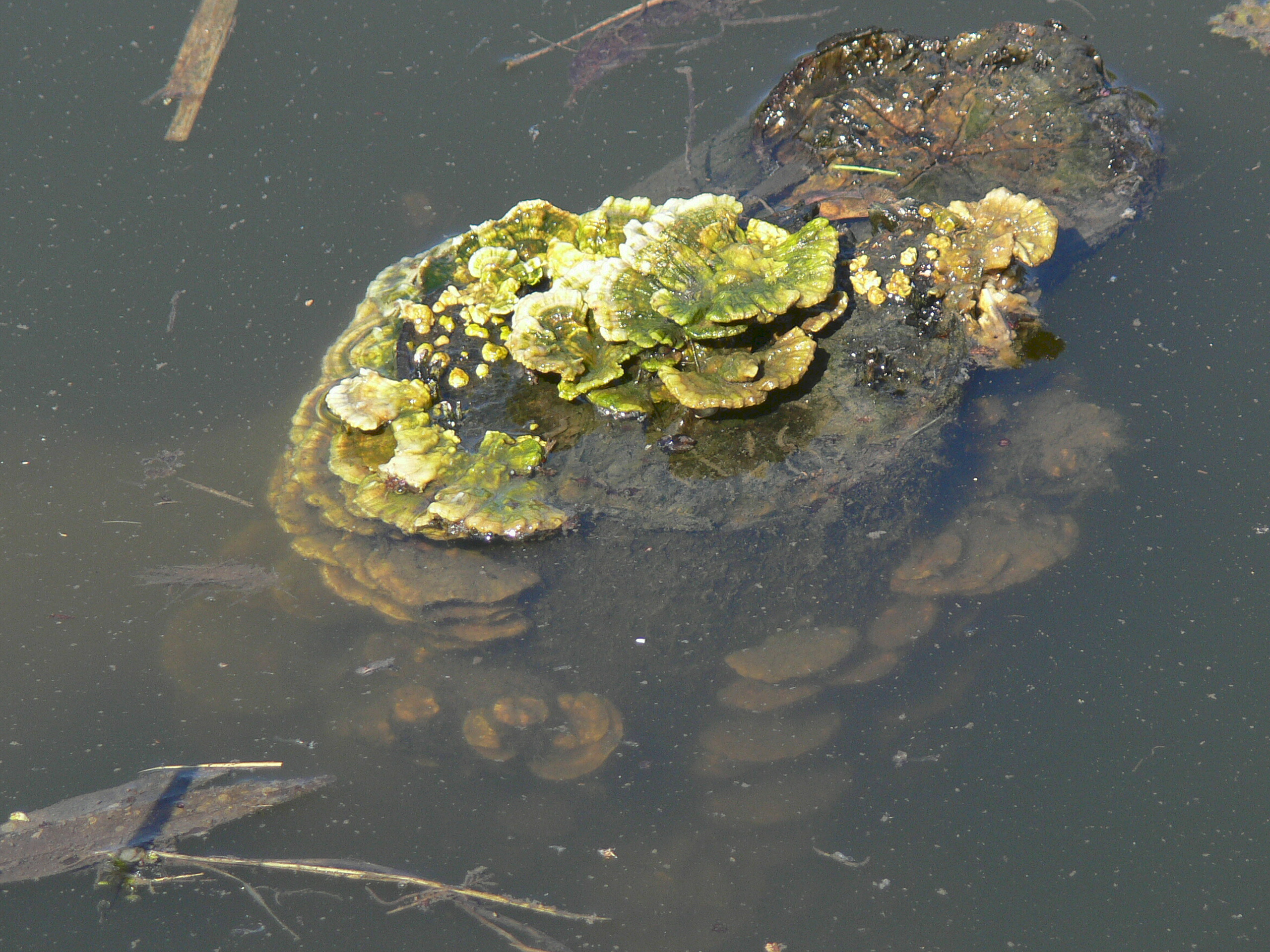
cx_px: 635
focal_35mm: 273
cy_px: 476
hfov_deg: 7.3
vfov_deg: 5.4
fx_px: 10016
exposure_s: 1/250
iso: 80
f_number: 4
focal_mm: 57.7
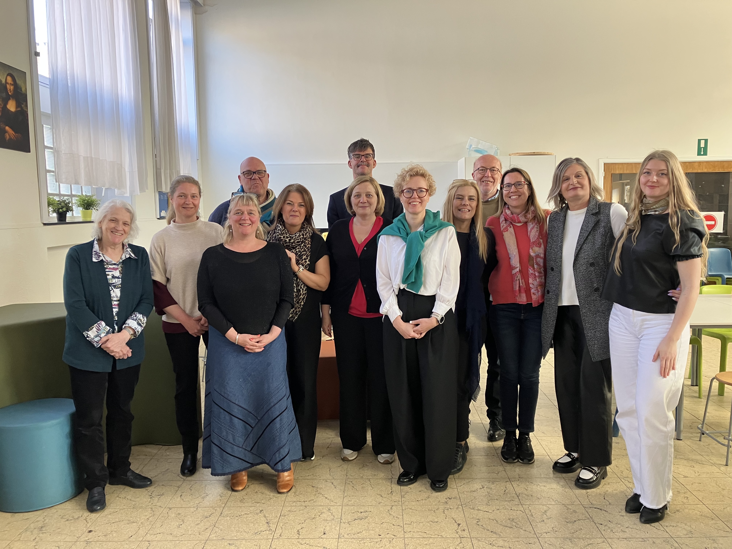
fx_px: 592
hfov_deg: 63.4
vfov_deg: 49.7
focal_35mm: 28
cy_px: 274
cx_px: 366
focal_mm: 3.99
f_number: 1.8
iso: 80
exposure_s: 1/67
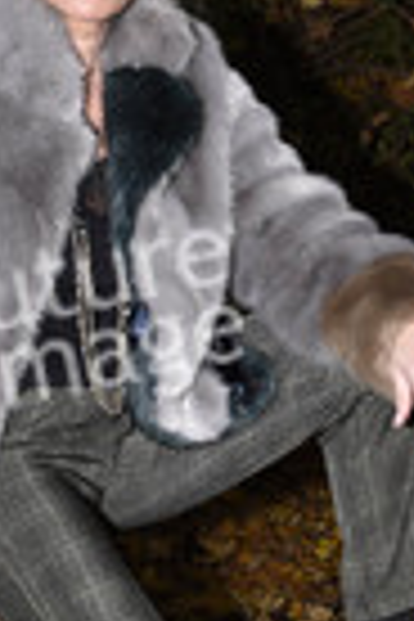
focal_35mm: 110
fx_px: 1897
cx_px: 144
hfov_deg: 12.4
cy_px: 562
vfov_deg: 18.3
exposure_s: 1/125
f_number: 6.3
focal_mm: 38
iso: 160
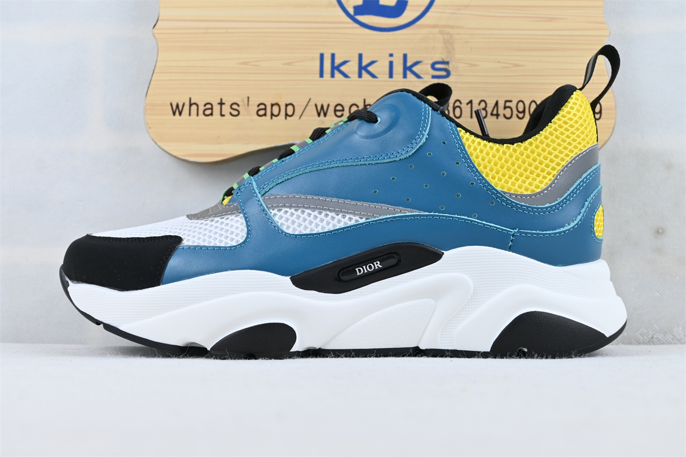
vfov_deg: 25.8
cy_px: 228
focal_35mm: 52
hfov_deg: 37.9
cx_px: 343
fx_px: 1000
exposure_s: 1/40
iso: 100
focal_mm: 35
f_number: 5.3
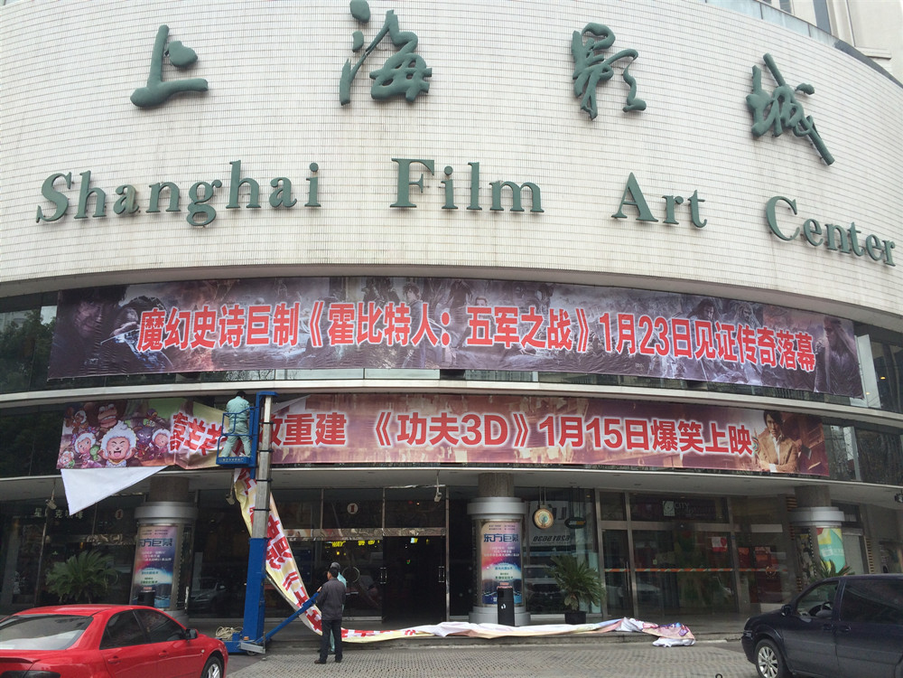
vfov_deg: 46.8
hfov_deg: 60.0
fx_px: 783
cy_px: 339
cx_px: 452
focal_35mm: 30
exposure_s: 1/410
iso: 32
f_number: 2.2
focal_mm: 4.12
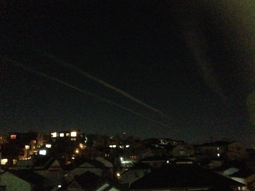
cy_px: 94
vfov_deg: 40.7
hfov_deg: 52.6
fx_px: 258
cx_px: 131
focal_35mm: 35
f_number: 2.4
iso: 3200
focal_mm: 4.12
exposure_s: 1/15
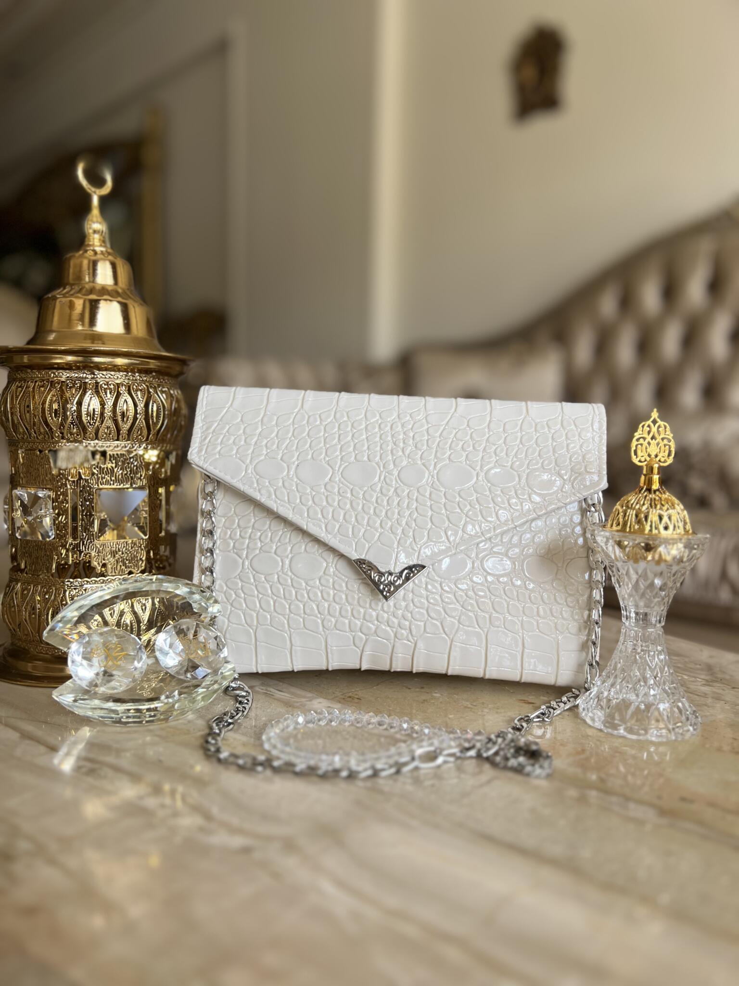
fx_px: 740
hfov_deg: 53.1
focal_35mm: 26
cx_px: 370
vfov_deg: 67.3
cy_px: 493
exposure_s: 1/121
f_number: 1.5
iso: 40
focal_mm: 5.7
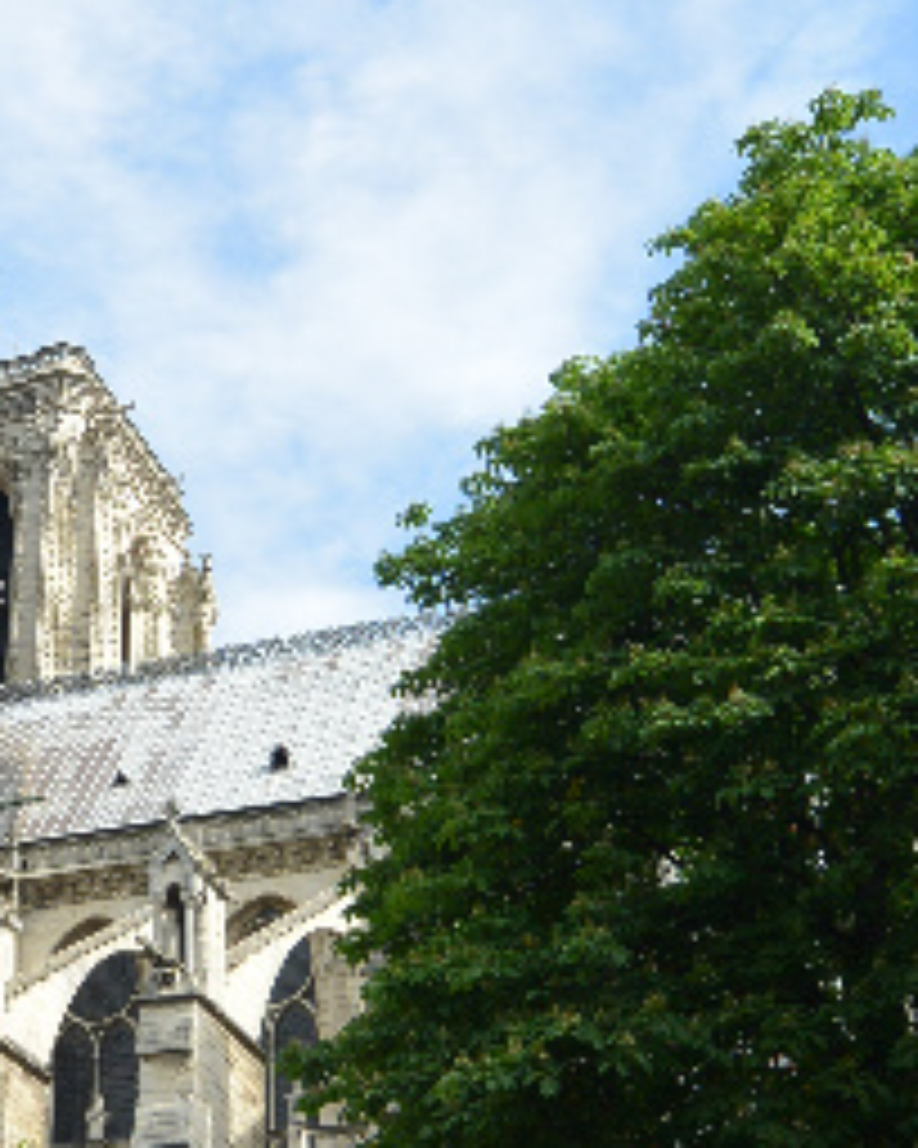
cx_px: 20
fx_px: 2174
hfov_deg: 23.0
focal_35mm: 64
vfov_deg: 29.4
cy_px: 747
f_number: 3.5
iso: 100
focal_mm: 11
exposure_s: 1/800
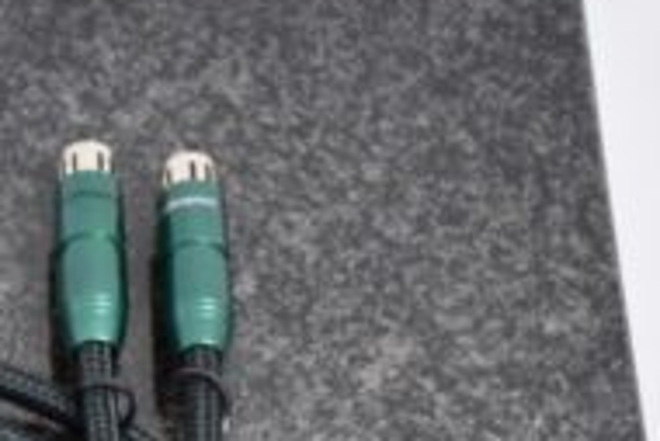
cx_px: -208
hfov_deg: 8.9
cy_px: 587
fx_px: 4165
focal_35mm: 227
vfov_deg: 6.0
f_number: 4.5
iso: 500
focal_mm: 48
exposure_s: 1/60
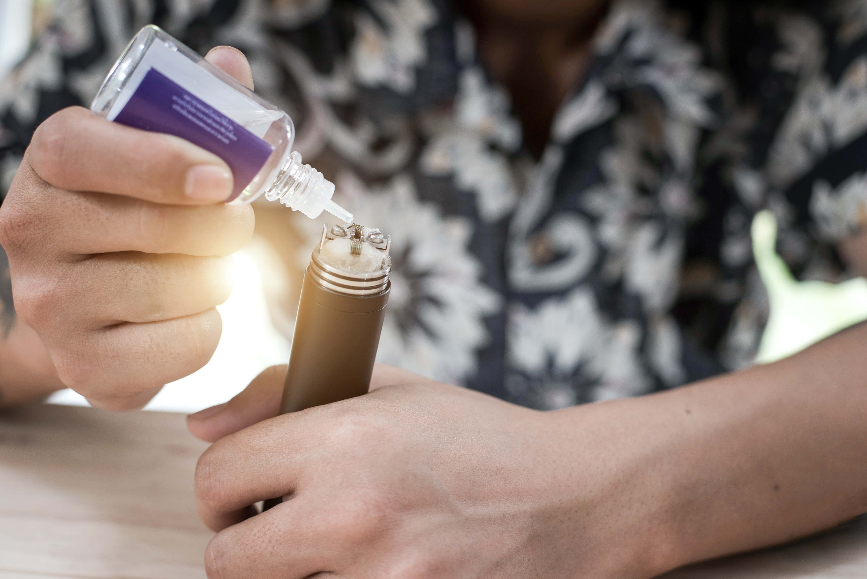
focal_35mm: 50
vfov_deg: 27.0
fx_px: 1205
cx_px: 434
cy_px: 290
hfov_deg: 39.6
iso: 125
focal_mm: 50
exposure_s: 1/60
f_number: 3.5
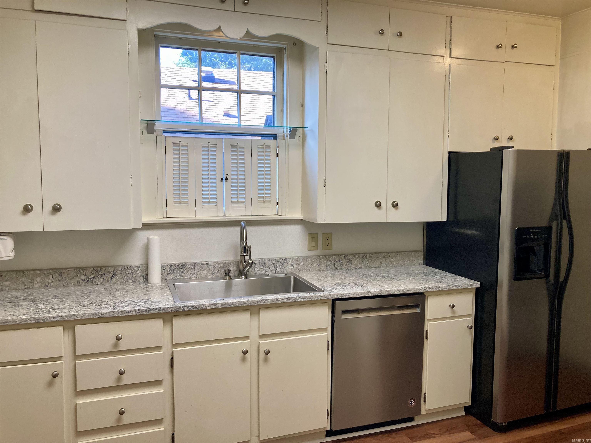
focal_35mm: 28
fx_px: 478
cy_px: 222
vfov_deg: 49.7
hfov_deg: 63.4
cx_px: 296
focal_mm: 3.99
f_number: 1.8
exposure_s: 1/60
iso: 50
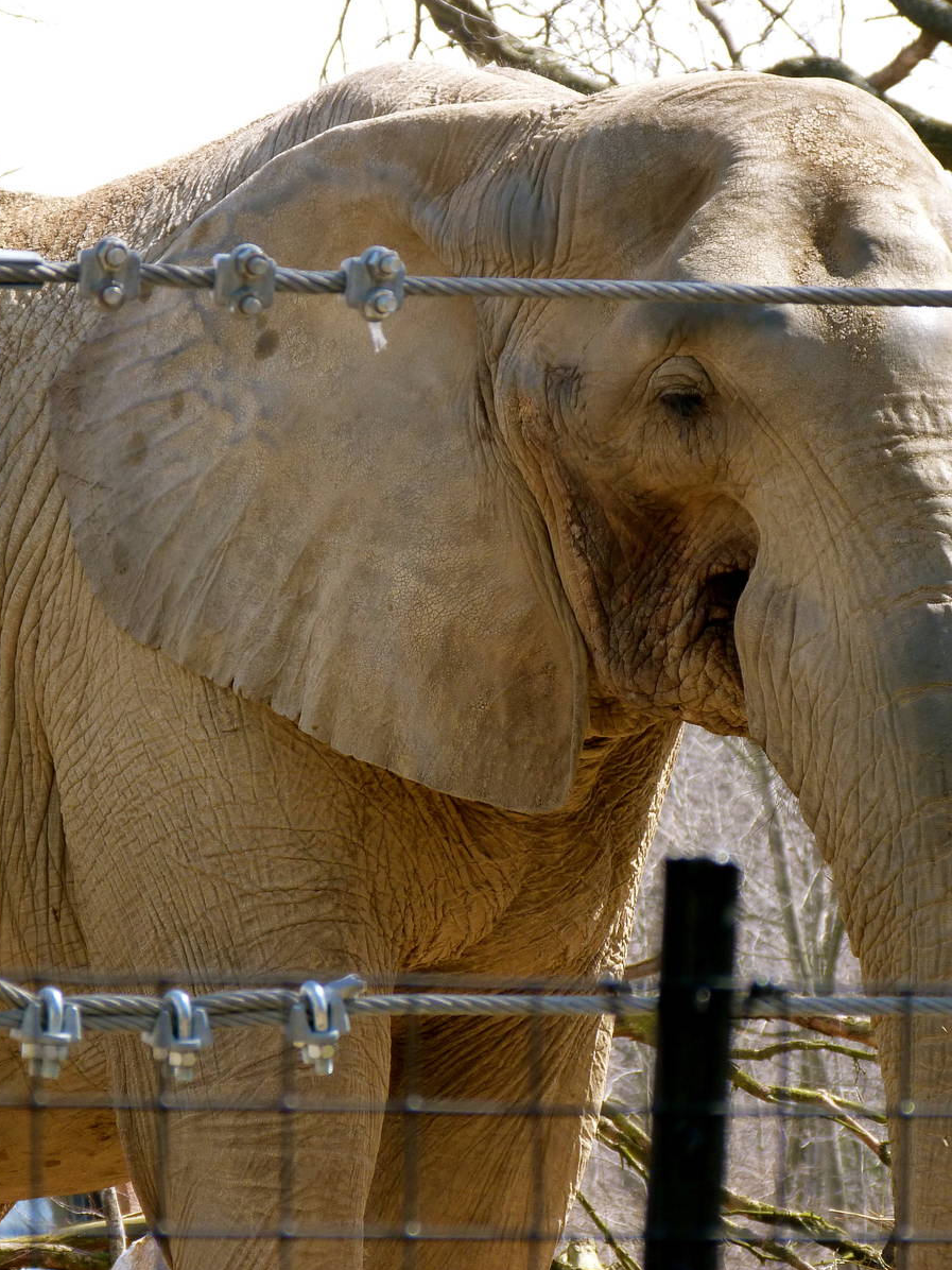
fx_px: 10744
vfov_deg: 6.8
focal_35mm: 293
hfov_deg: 5.1
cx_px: 510
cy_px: 635
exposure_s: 1/125
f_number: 4
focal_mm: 39.5
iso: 125
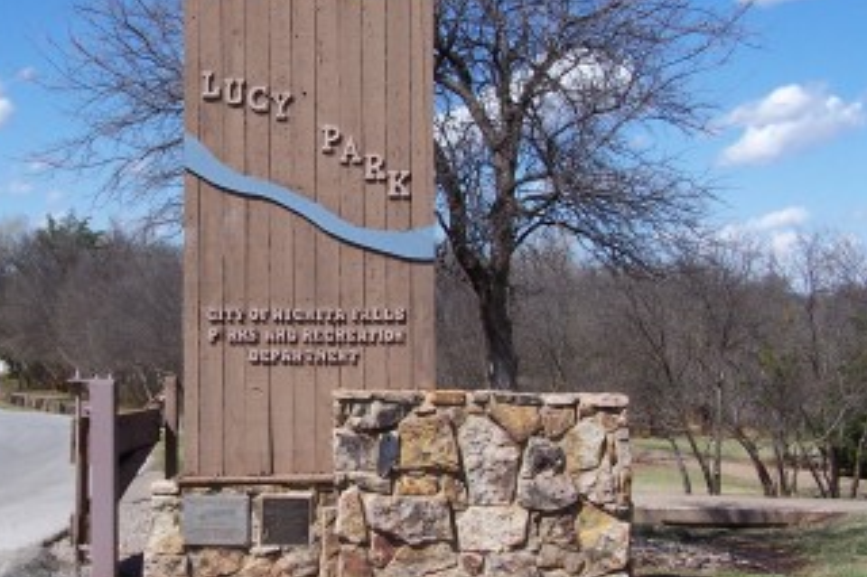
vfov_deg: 20.3
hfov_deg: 29.8
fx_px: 1613
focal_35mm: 67
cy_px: 279
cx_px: 267
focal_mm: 6.7
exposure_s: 1/1000
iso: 80
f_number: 4
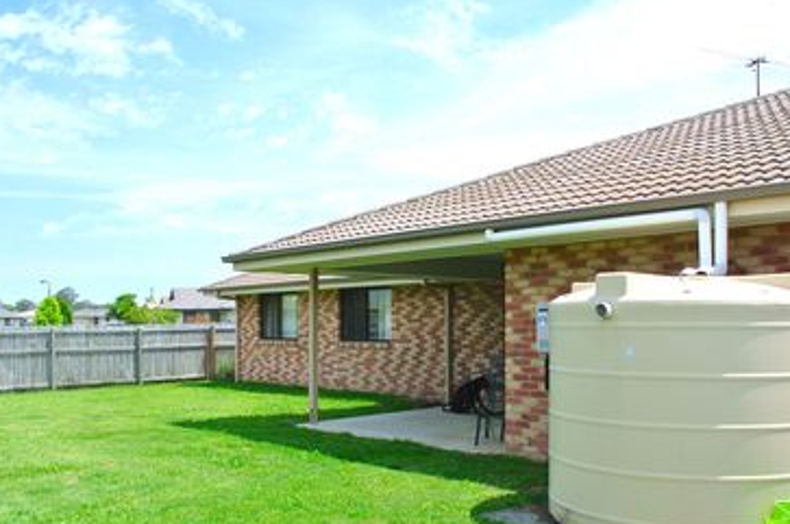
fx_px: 767
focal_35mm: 35
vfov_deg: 37.5
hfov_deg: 54.5
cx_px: 416
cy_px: 329
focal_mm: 10
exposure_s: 1/640
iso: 100
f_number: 4.5
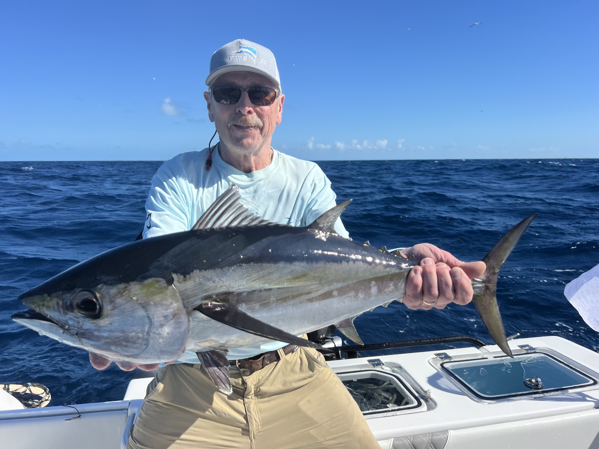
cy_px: 224
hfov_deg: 67.3
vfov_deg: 53.1
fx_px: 450
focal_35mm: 26
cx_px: 300
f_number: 1.5
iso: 50
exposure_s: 1/4274
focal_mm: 5.7
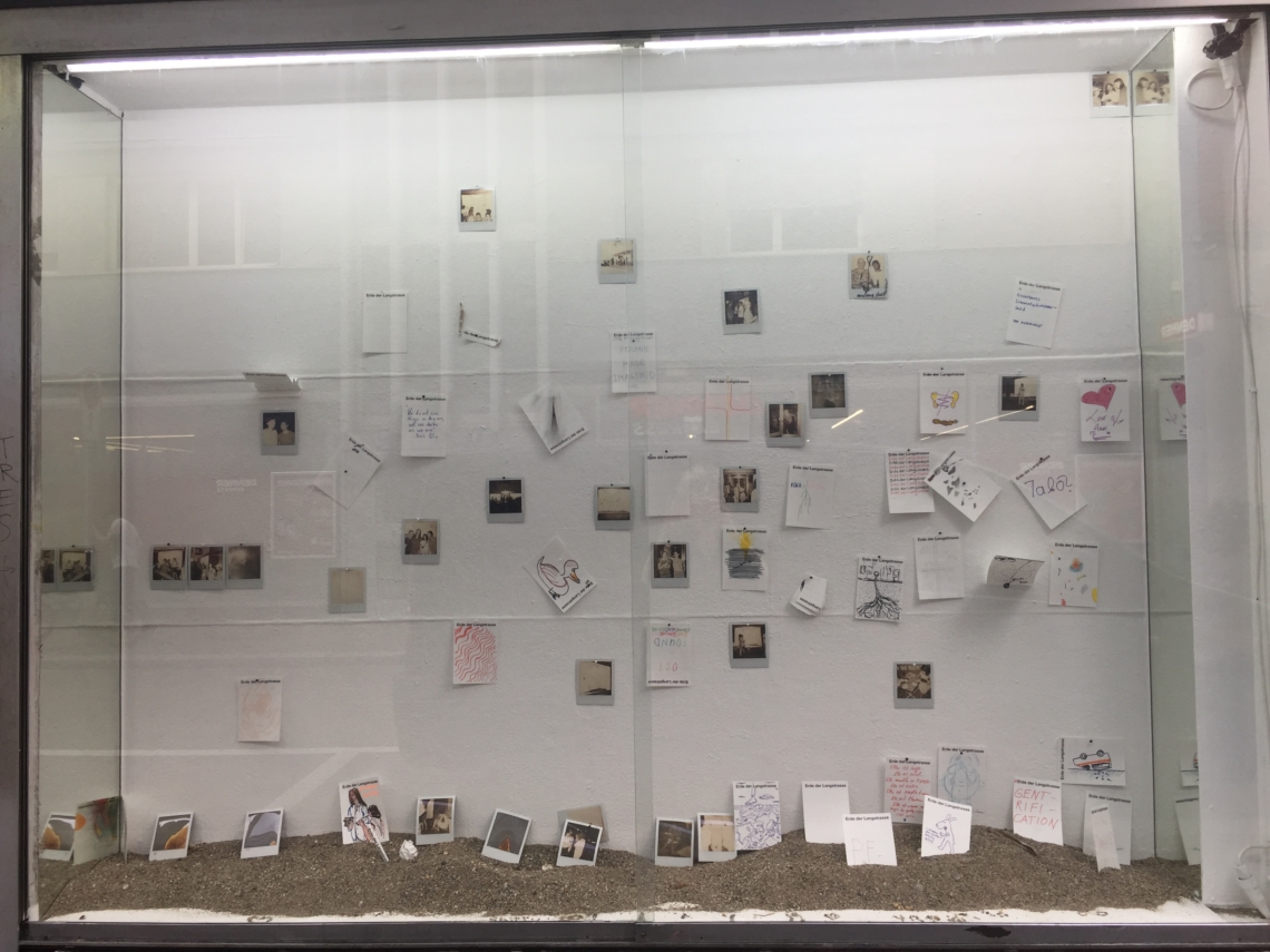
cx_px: 635
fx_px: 1064
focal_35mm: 29
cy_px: 476
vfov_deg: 48.2
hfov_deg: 61.7
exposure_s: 1/105
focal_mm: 4.15
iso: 32
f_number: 2.2
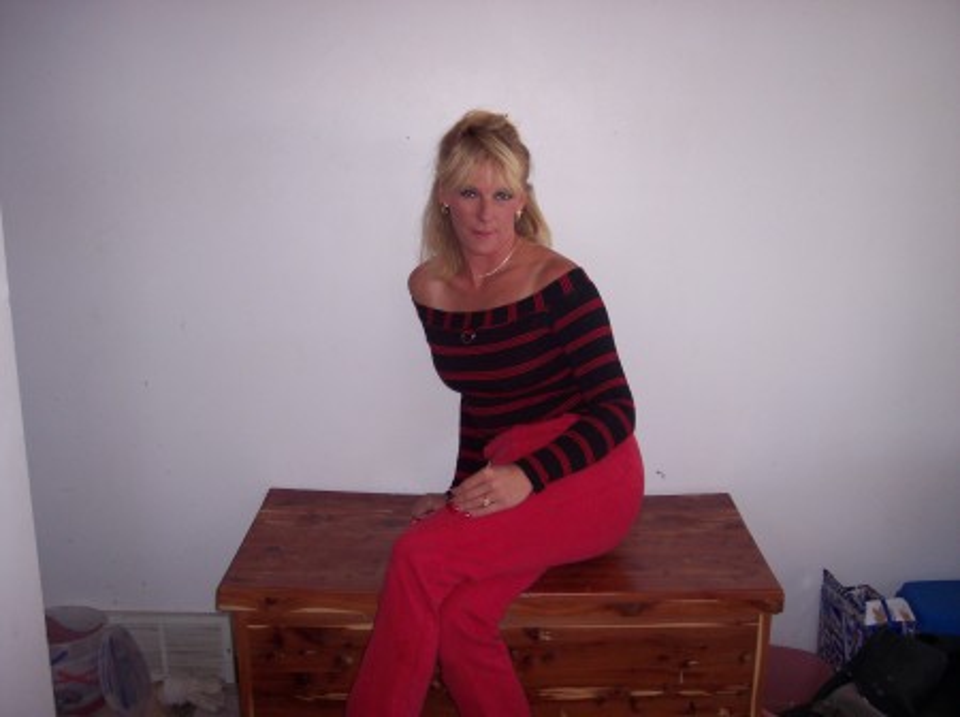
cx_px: 480
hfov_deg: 49.0
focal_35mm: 38
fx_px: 1052
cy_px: 358
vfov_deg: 37.6
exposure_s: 1/30
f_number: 2.8
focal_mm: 8
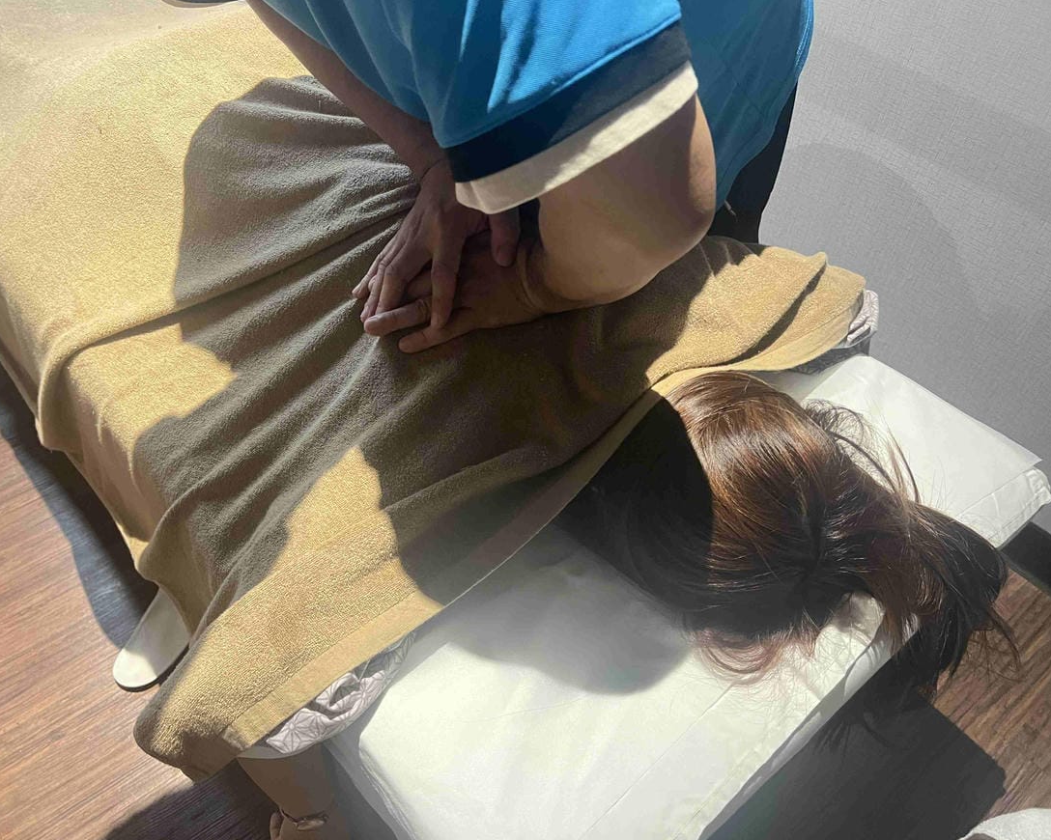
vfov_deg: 51.5
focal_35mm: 28
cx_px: 477
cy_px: 417
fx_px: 871
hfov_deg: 62.1
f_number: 1.5
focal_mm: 5.7
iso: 800
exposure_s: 1/30
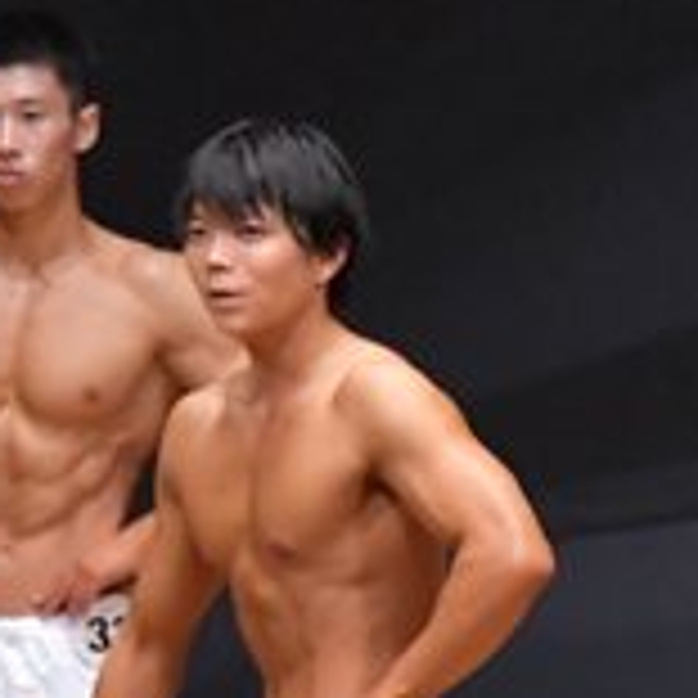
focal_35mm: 858
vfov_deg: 2.0
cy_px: 914
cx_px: 1538
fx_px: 19574
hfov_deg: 2.0
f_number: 5.6
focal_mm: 135
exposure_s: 1/400
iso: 6400
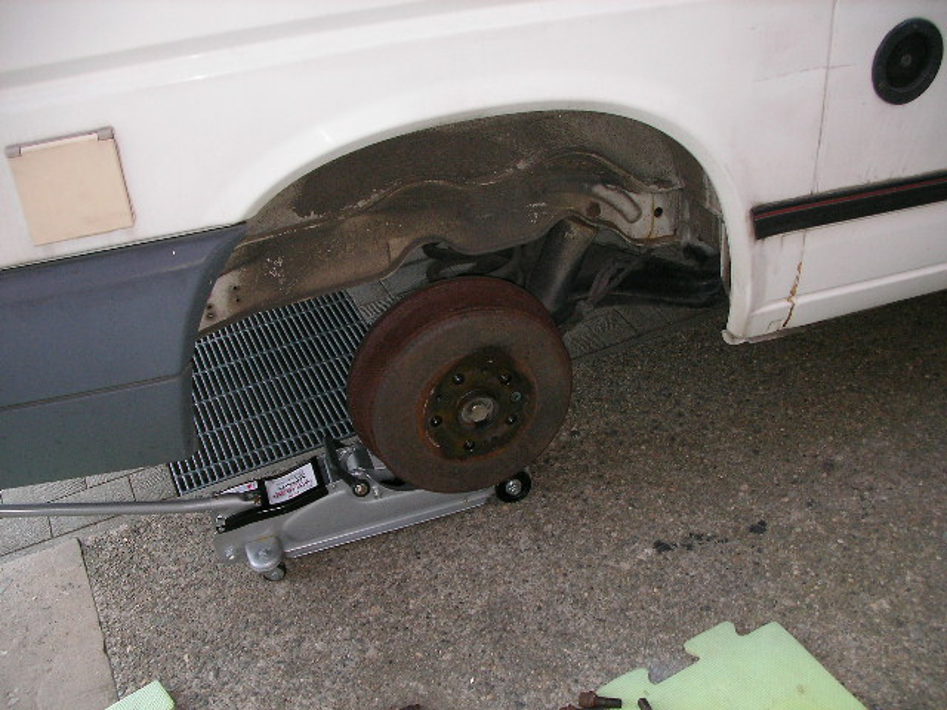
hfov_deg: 49.0
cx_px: 474
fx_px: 1040
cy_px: 355
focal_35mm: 38
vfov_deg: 37.7
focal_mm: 6.3
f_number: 3.5
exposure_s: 1/40
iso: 100
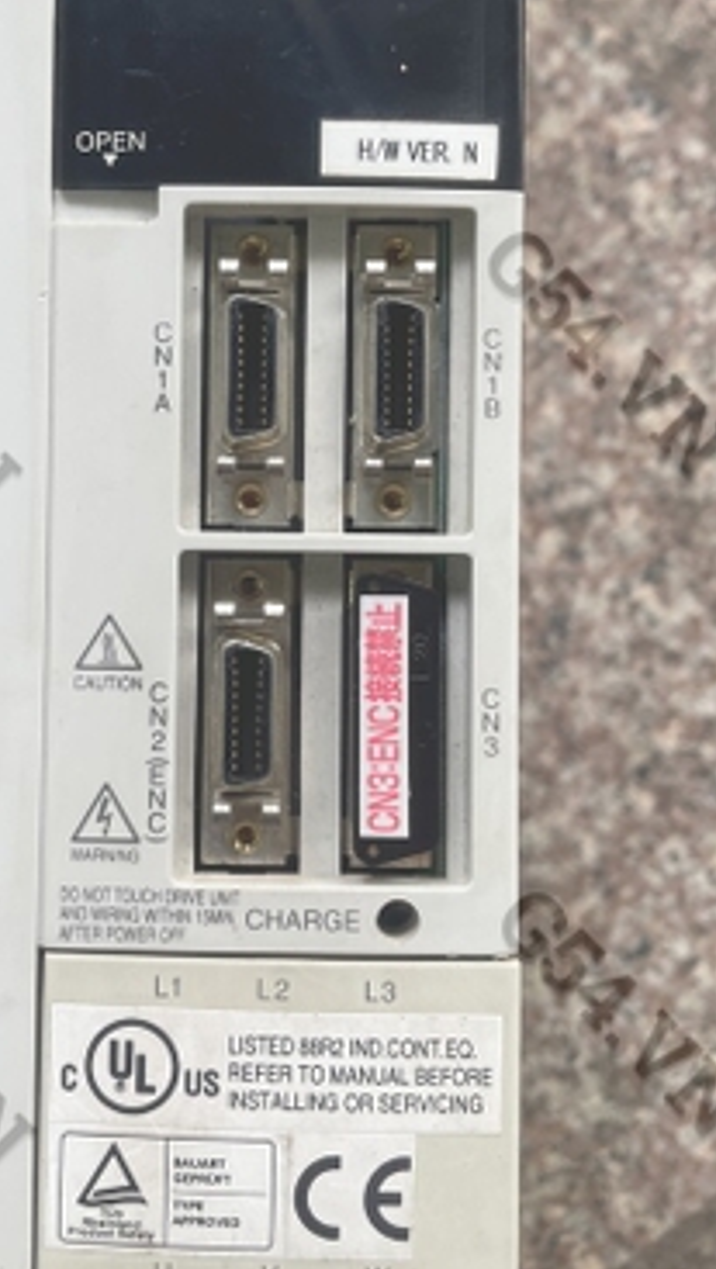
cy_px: 550
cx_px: 253
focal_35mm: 37
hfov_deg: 31.9
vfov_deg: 53.8
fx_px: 1246
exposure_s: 1/121
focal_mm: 4.2
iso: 125
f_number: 1.6
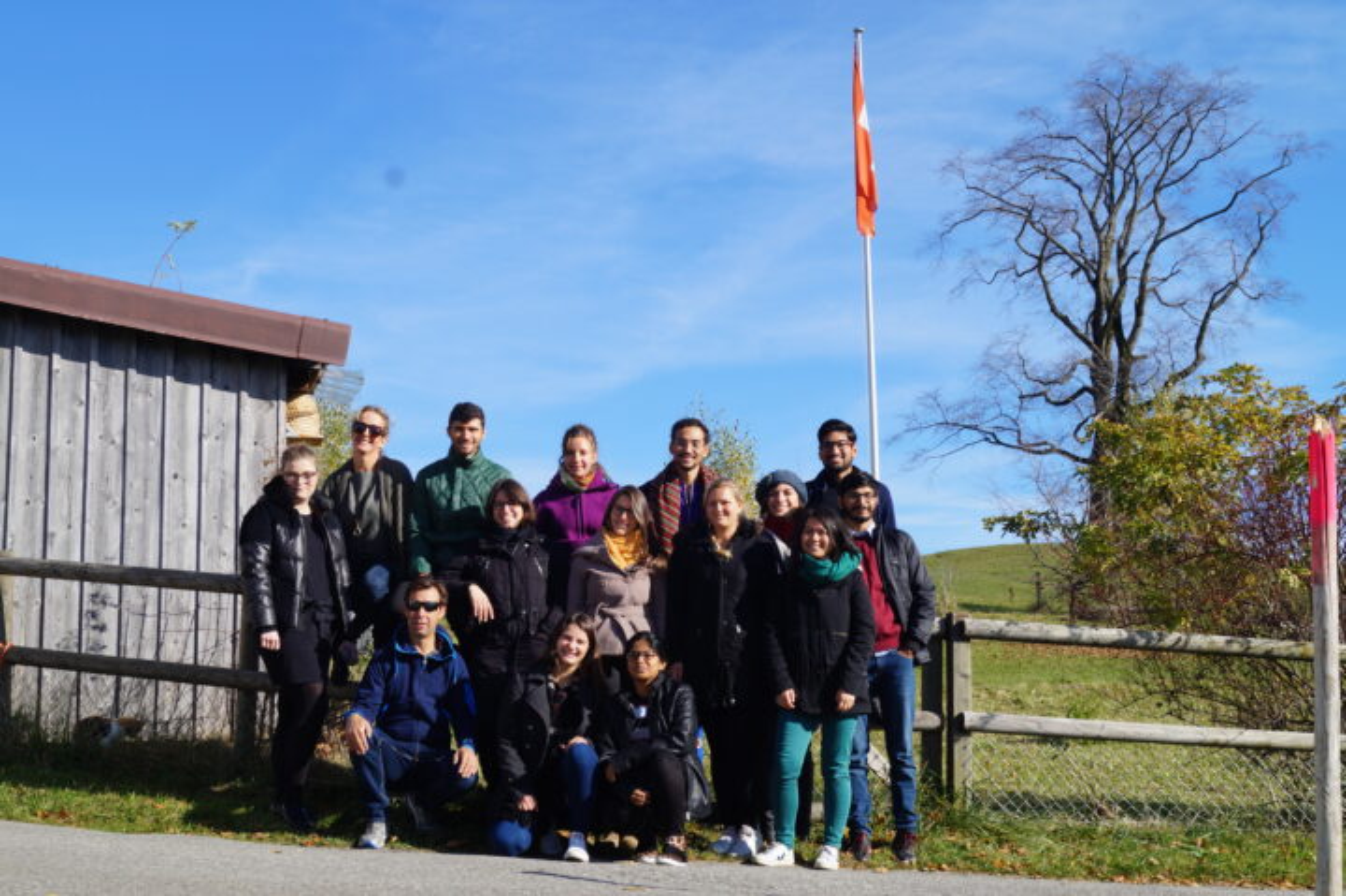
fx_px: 1962
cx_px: 673
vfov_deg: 25.7
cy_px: 448
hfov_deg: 37.9
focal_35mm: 52
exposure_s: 1/125
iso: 100
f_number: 11
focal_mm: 35
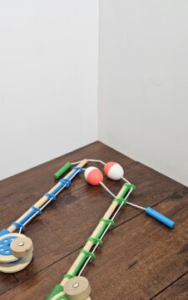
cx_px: 61
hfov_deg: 35.0
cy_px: 217
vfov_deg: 52.1
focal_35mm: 36
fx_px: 295
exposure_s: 1/120
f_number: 1.7
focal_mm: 6.3
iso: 160
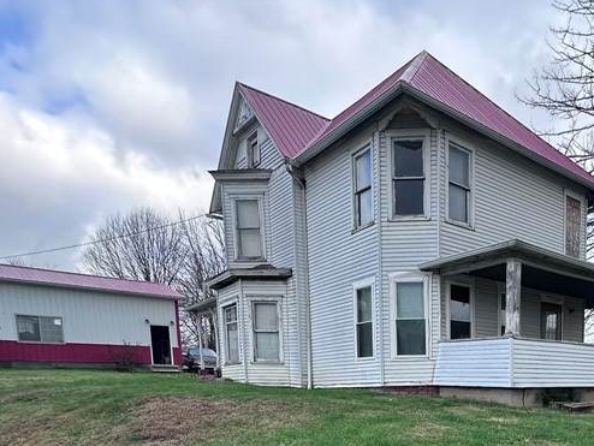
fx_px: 498
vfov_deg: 41.8
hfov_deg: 57.8
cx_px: 459
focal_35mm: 29
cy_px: 447
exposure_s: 1/341
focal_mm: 2.22
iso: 40
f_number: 2.2
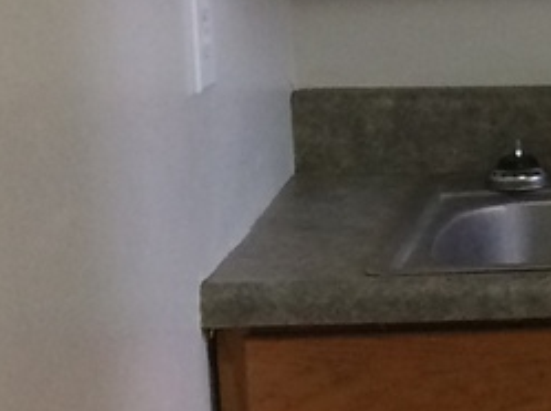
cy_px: 210
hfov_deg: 10.5
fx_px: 2670
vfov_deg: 8.8
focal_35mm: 168
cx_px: 1197
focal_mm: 4.15
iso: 100
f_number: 2.2
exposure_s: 1/30
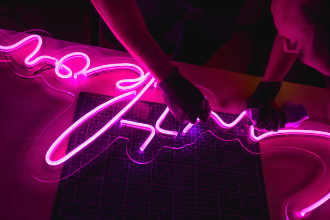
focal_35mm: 35
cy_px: 110
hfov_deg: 54.4
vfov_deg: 37.9
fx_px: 321
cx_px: 165
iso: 400
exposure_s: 1/250
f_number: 4
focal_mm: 35
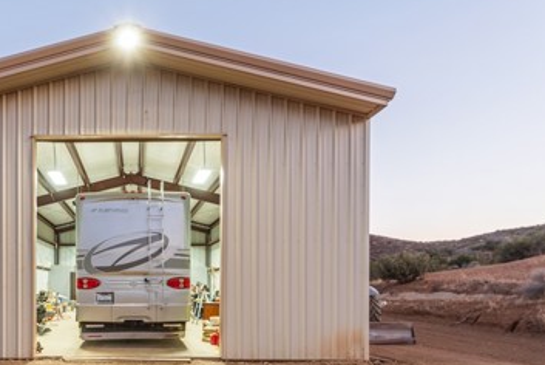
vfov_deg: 41.4
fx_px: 464
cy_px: 282
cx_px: 122
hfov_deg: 57.1
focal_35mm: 31
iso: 125
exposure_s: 1/1.25
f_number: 6.3
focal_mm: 16.9
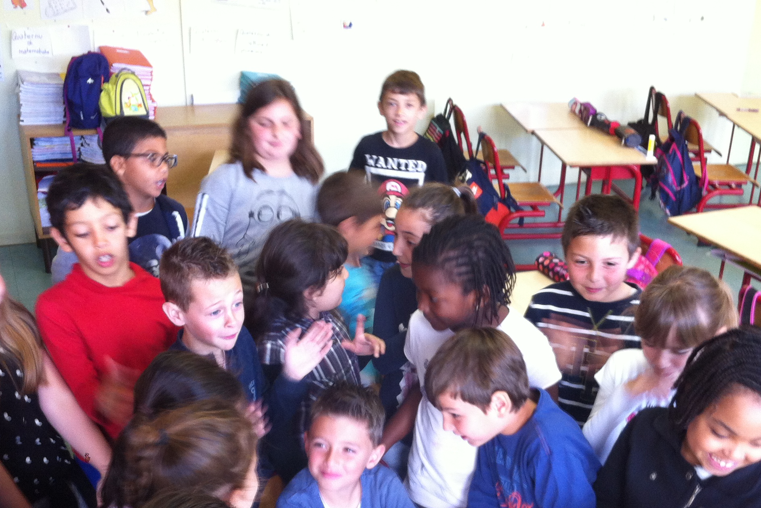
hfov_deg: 39.6
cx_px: 400
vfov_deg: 26.7
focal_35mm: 50
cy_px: 367
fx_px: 1057
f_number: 2.8
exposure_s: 1/15
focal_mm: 3.85
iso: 125
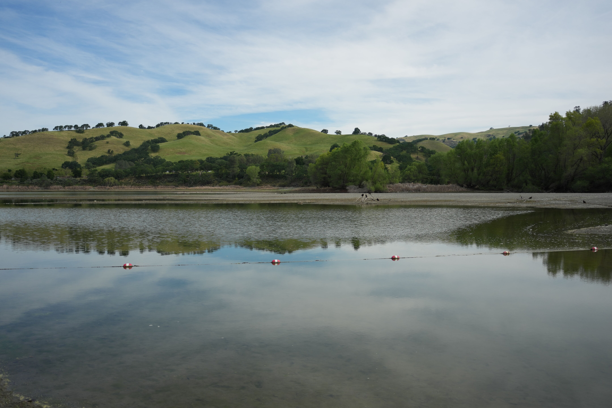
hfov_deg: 63.7
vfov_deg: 45.0
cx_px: 306
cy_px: 204
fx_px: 493
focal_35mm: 29
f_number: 4
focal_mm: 29
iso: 320
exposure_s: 1/2500
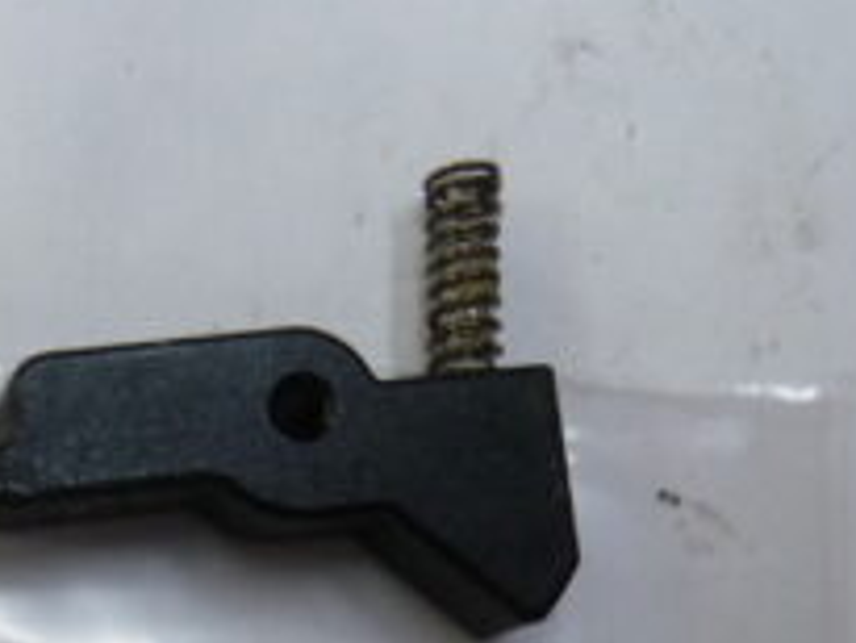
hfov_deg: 24.7
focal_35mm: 73
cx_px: -104
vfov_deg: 18.3
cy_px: 919
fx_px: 1806
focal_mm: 4.1
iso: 250
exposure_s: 1/30
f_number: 3.3
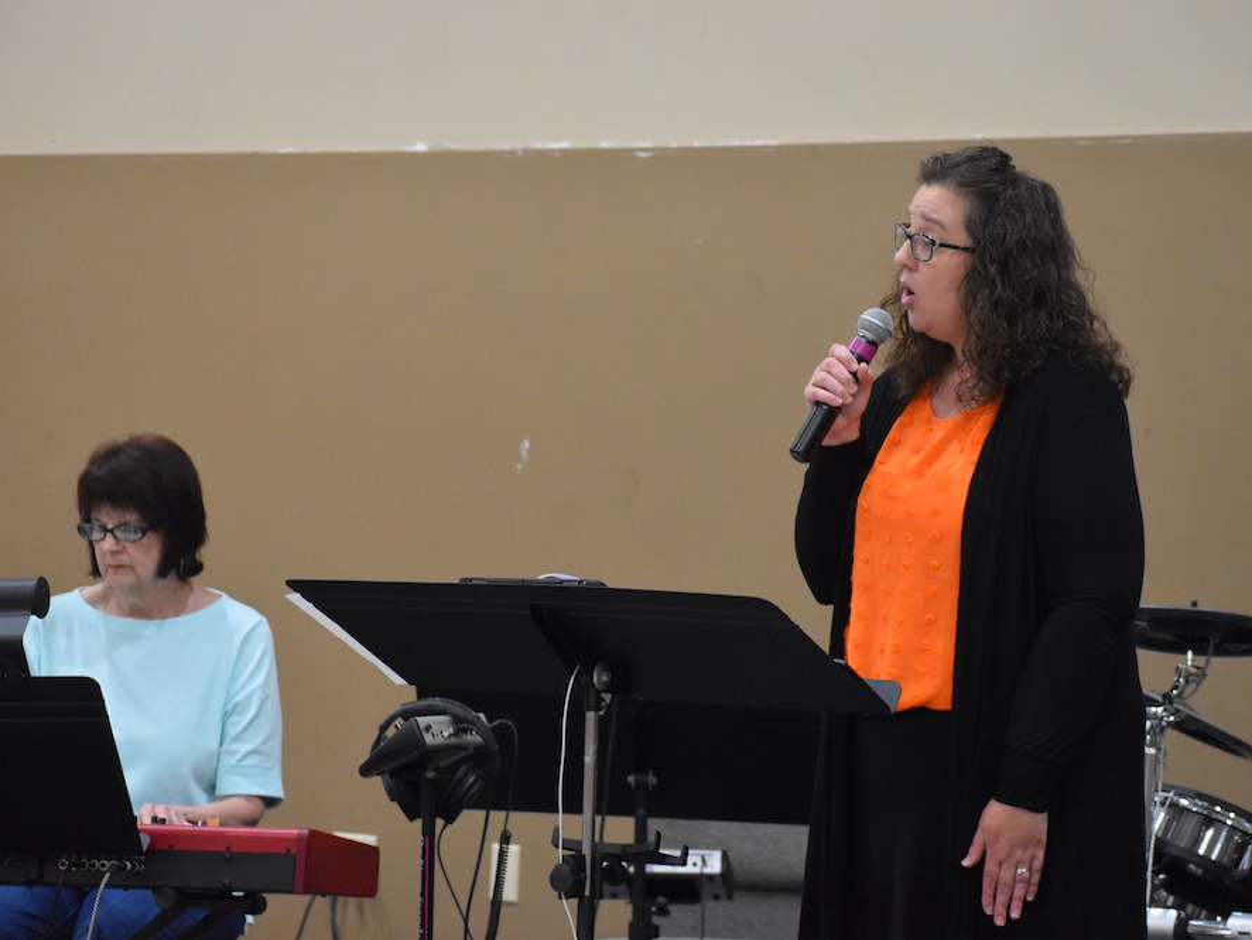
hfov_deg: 11.9
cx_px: 637
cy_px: 470
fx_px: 6006
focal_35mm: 166
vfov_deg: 8.9
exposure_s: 1/250
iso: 4000
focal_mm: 102
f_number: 4.8
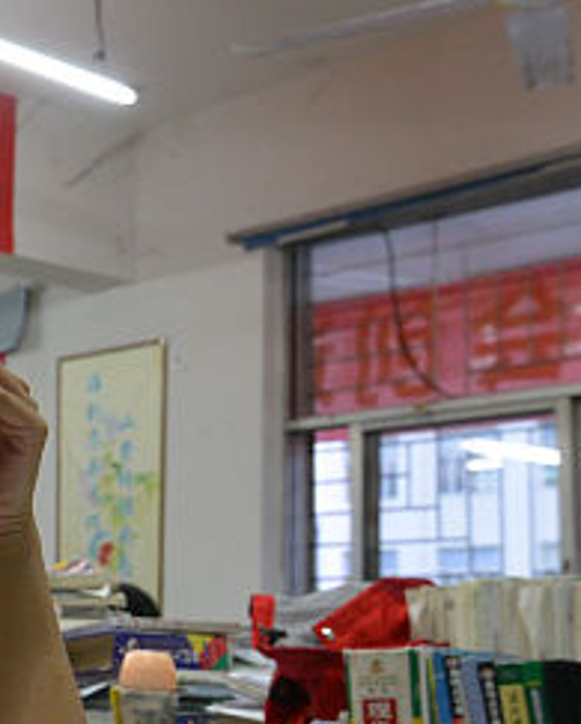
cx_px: -456
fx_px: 1588
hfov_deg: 17.1
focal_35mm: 74
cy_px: 444
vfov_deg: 25.6
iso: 1000
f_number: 4.5
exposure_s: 1/40
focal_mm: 16
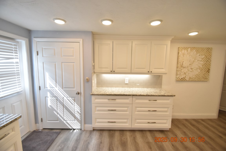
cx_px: 113
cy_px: 76
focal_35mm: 15
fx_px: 94
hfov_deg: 100.4
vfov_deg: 77.3
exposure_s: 1/250
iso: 800
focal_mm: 10
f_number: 3.5
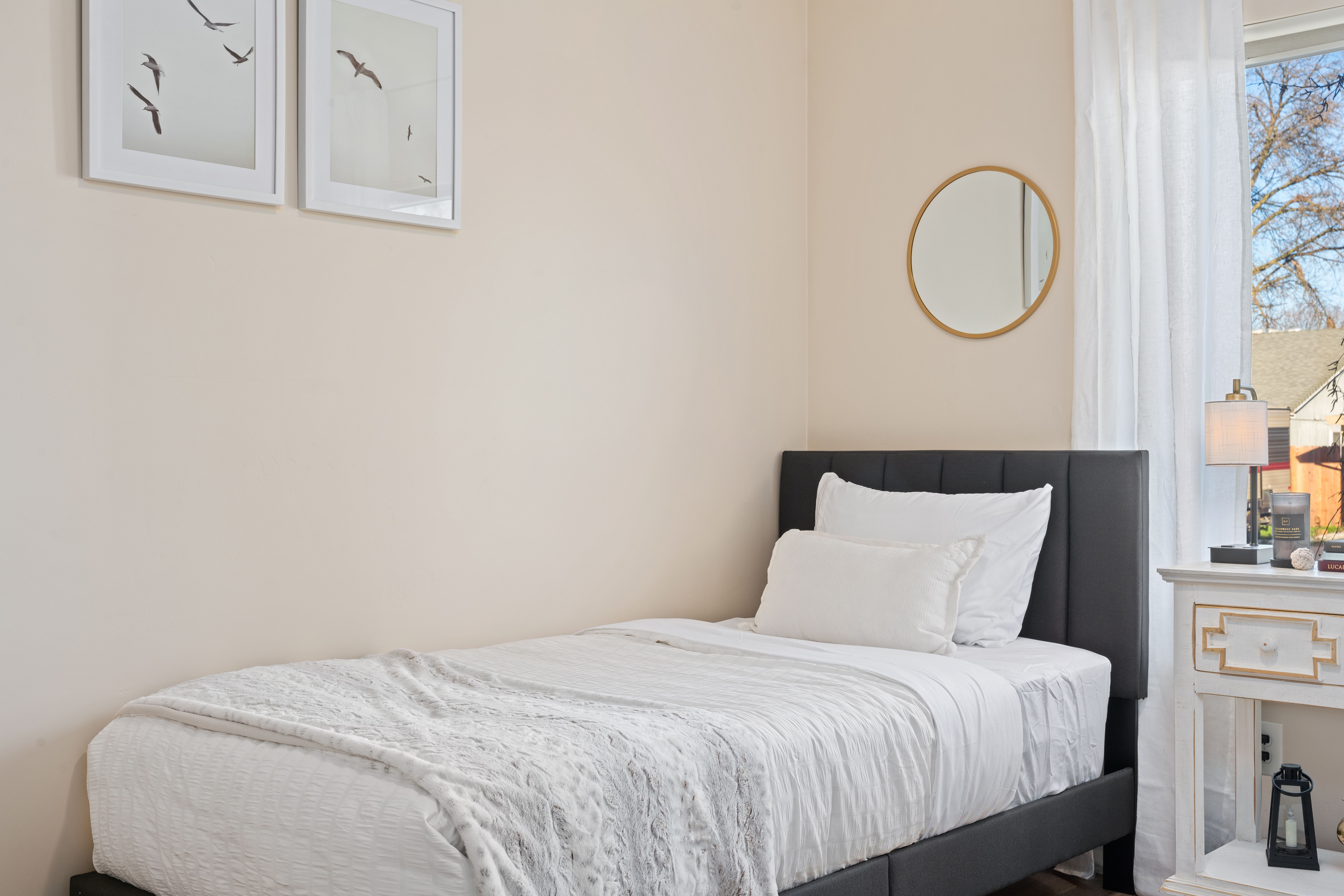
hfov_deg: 51.0
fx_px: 1408
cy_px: 448
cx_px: 672
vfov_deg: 35.3
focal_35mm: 38
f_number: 11
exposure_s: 1.3
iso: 250
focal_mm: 37.7
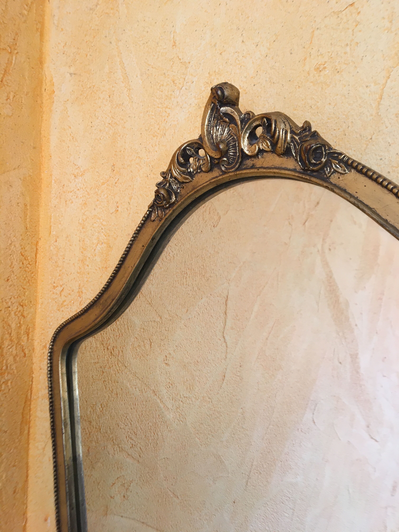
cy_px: 266
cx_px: 200
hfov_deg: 48.2
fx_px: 446
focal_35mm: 29
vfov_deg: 61.7
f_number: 2.2
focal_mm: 4.15
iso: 100
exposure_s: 1/33
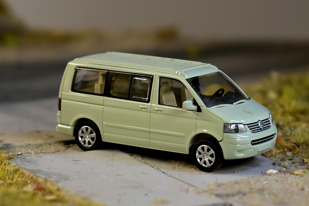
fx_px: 670
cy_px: 103
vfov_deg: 17.5
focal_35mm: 78
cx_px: 154
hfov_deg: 26.0
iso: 720
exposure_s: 1/60
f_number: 5.6
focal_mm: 52
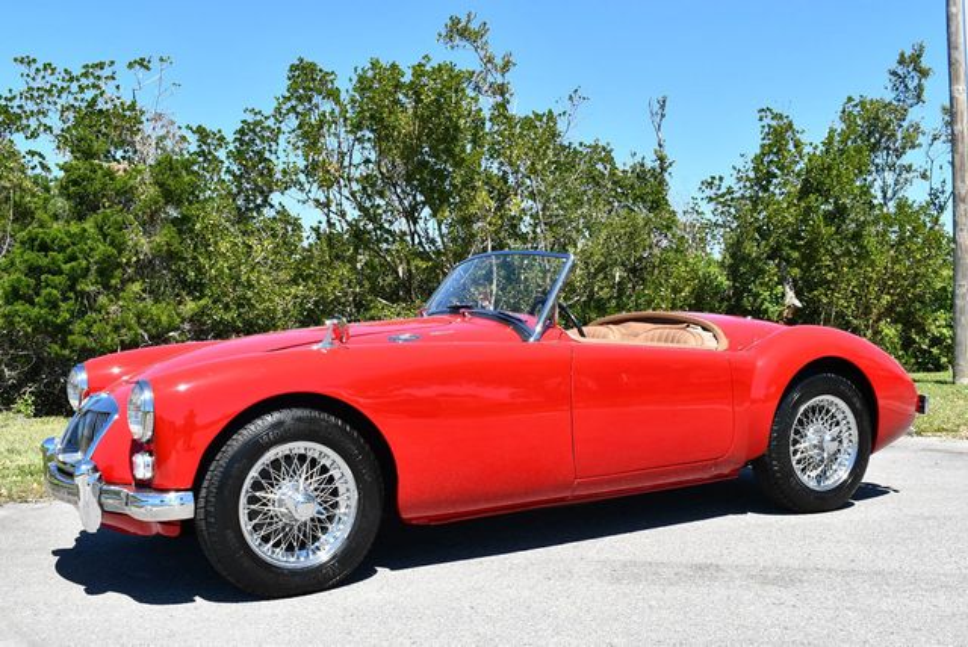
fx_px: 1130
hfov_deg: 46.4
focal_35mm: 42
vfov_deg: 32.0
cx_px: 484
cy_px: 324
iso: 125
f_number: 8
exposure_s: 1/250
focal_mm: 21
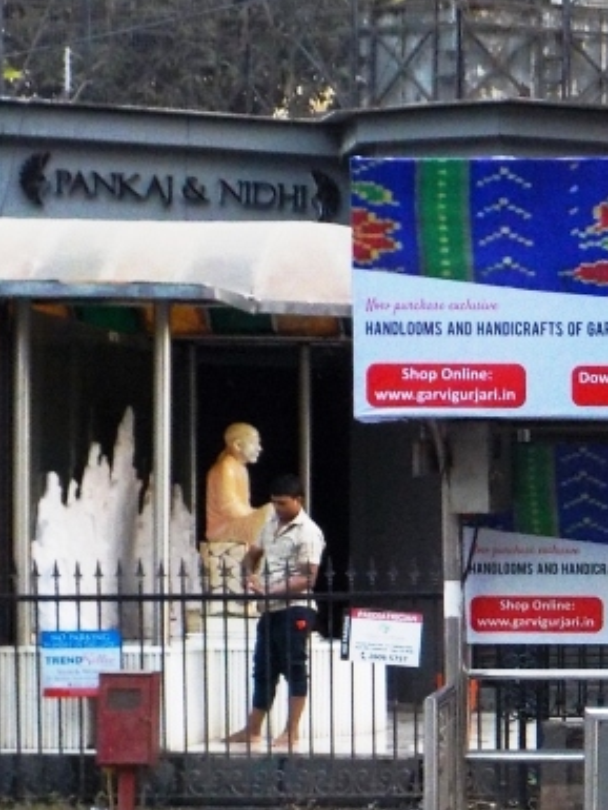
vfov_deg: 19.3
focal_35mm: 101
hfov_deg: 13.6
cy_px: 600
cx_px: 964
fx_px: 2364
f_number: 3.7
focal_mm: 5.2
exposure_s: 1/25
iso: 400
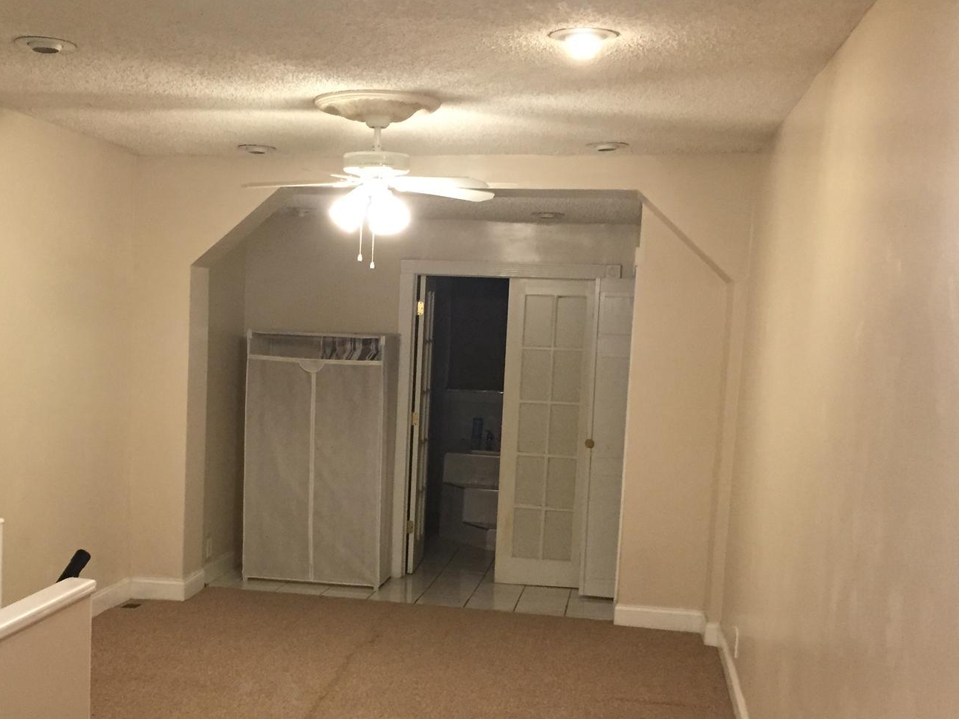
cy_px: 475
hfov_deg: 40.7
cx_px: 317
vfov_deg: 31.3
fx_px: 1274
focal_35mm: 46
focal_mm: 4.15
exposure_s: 1/30
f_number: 2.2
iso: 160
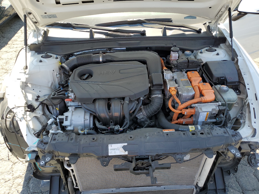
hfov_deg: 67.3
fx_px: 195
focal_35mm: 26
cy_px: 97
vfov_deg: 53.1
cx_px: 130
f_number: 1.5
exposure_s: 1/625
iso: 50
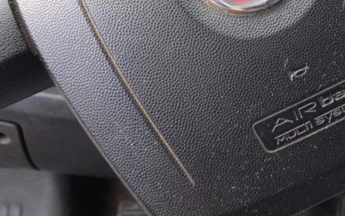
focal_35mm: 82
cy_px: -83
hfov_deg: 24.8
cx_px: 270
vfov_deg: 15.0
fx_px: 771
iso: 400
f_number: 5
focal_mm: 18
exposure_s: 1/80
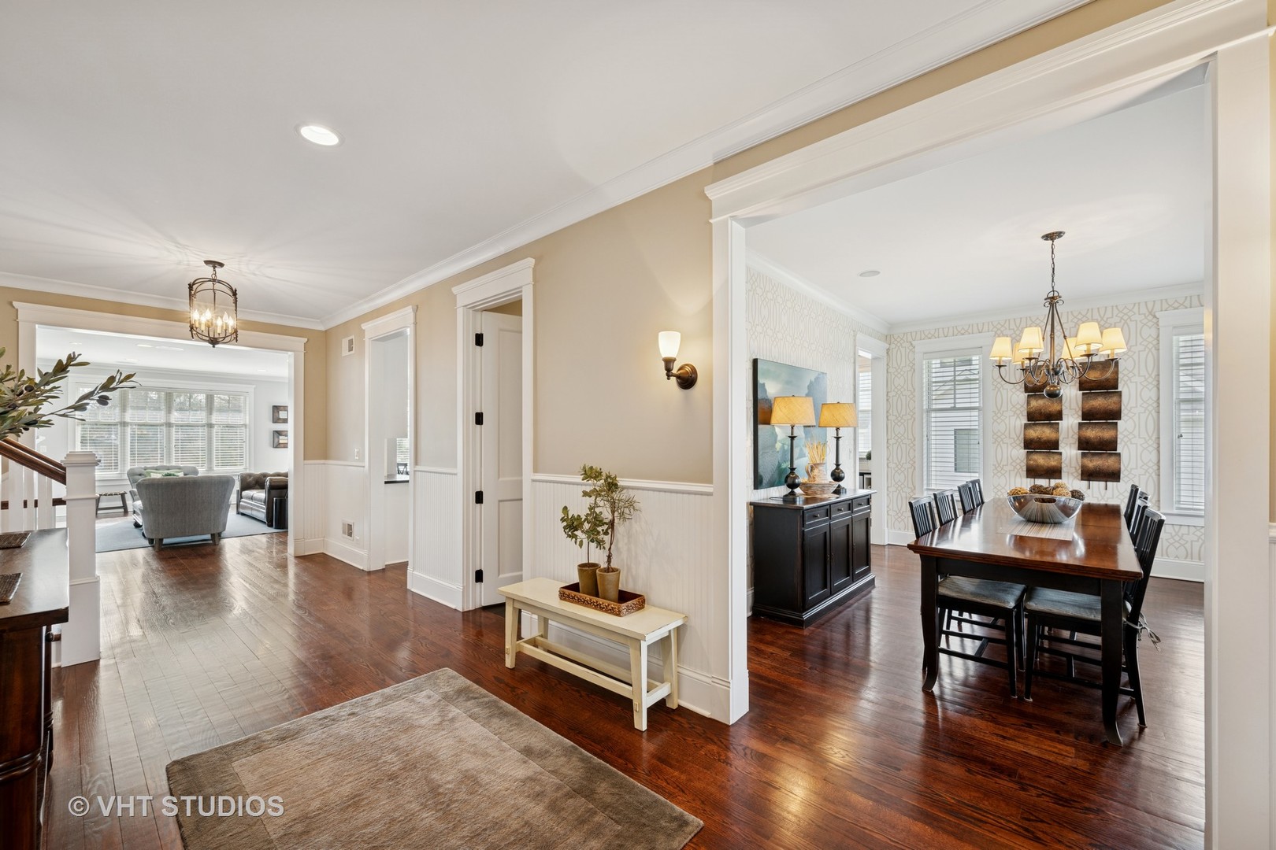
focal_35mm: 14
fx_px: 496
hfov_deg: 104.3
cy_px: 425
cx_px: 638
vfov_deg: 81.2
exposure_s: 1/13
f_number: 9
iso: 200
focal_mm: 14
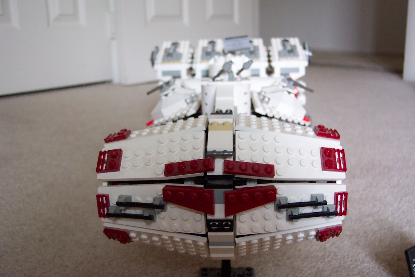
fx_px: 461
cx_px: 217
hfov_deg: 48.4
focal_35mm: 40
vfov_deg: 33.4
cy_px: 134
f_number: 2.8
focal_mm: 8
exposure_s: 1/15
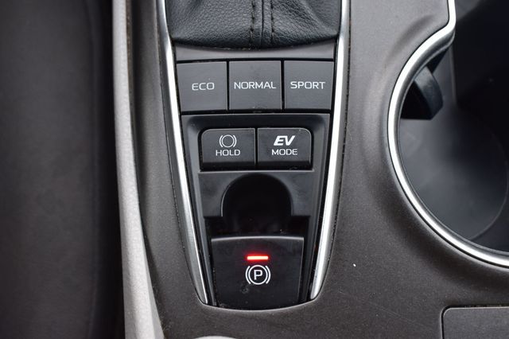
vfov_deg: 29.8
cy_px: 170
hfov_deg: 43.6
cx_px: 254
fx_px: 636
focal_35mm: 45
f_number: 7.1
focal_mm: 30
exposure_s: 1/25
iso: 400
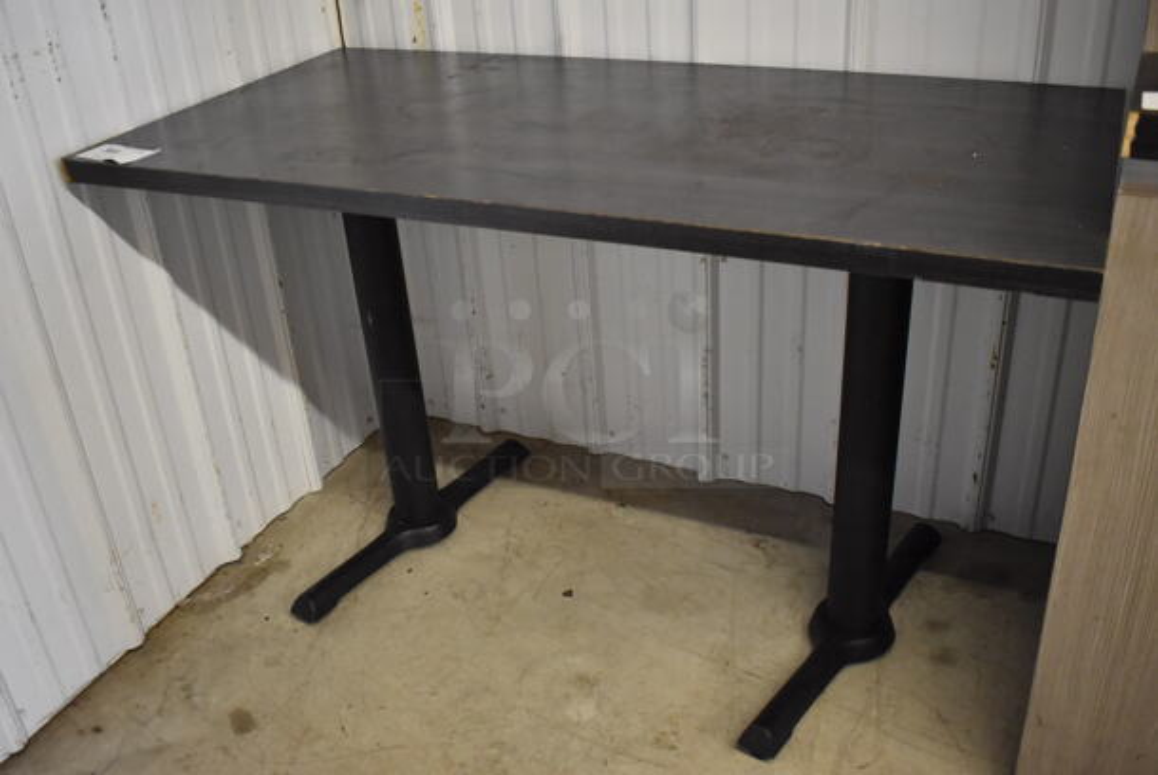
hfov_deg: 55.1
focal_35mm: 34
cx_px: 579
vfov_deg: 38.4
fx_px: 1111
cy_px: 388
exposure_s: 1/125
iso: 4000
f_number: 3.8
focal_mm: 23
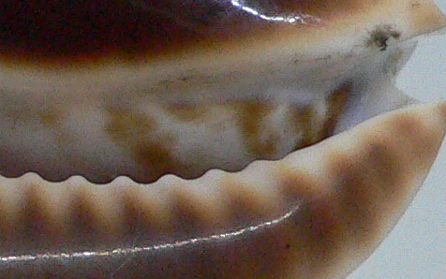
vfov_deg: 8.4
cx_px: -47
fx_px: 1909
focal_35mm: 157
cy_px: 125
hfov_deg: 13.1
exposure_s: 1/60
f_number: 2.8
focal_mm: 4.6
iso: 200
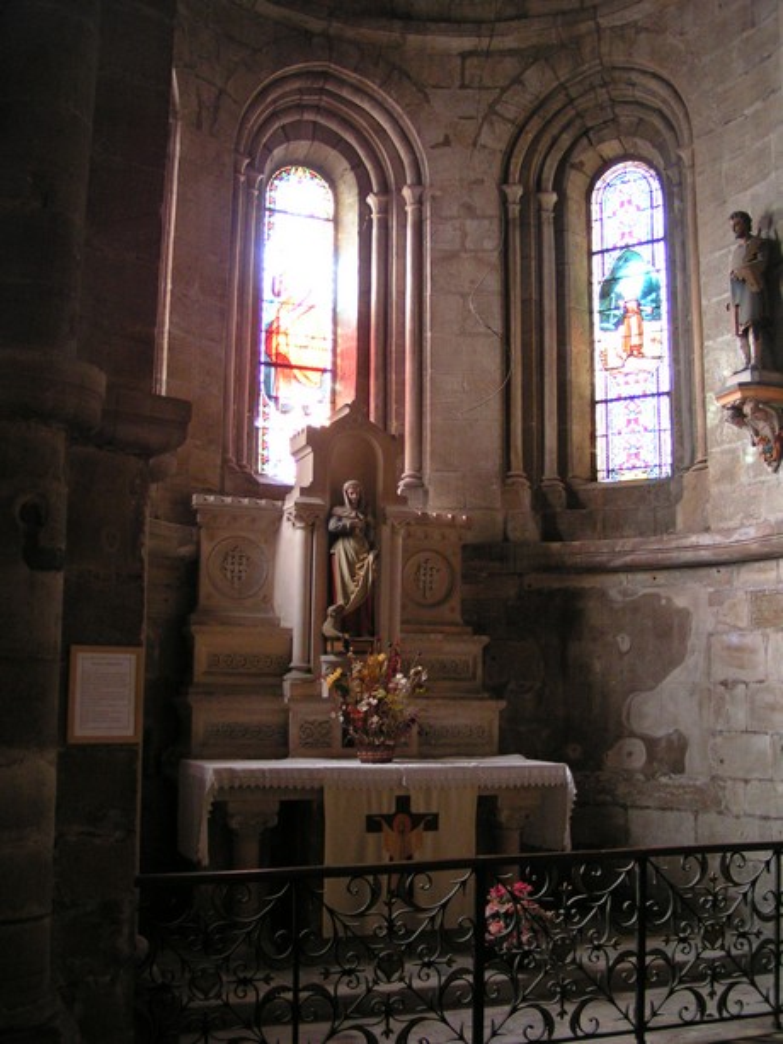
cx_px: 392
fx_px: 1146
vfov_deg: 49.0
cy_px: 522
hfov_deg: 37.7
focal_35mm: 38
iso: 200
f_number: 2.8
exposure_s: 1/6
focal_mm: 5.8
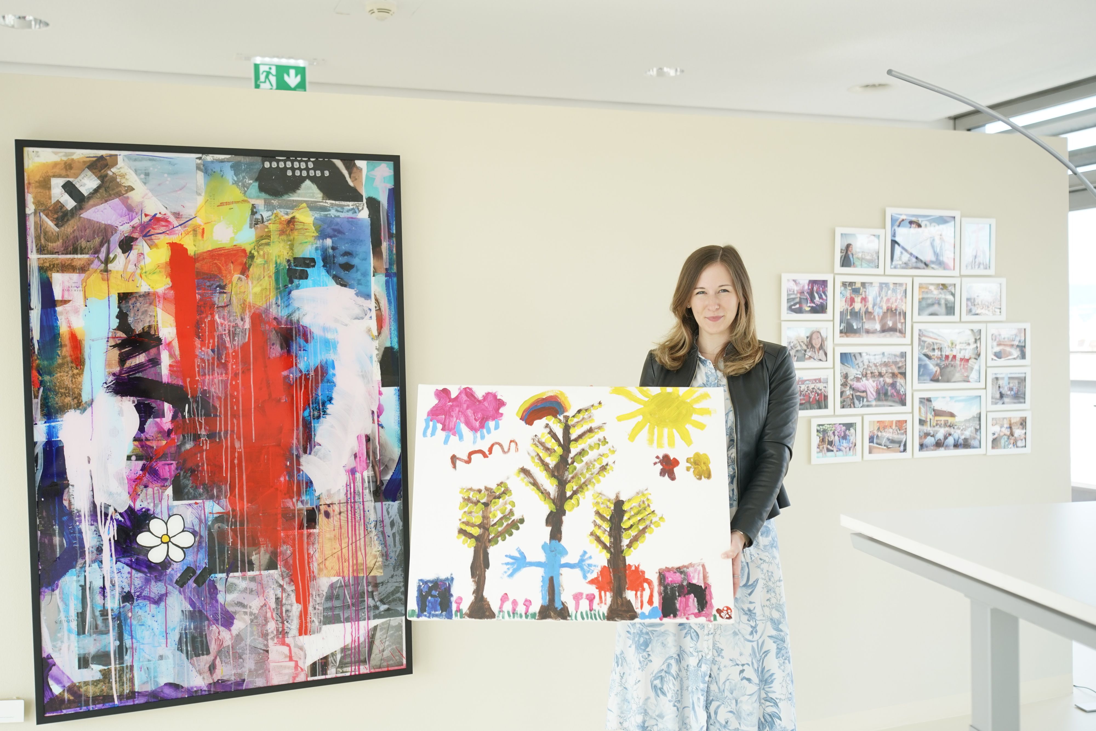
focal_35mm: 34
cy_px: 366
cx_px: 548
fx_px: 1035
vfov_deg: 38.9
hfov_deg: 55.8
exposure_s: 1/320
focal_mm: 34
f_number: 3.2
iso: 320
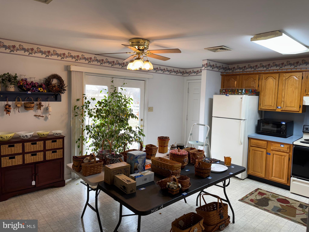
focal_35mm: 24
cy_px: 116
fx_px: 214
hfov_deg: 71.6
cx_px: 154
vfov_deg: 56.8
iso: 100
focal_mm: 6.76
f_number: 1.78
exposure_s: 1/120
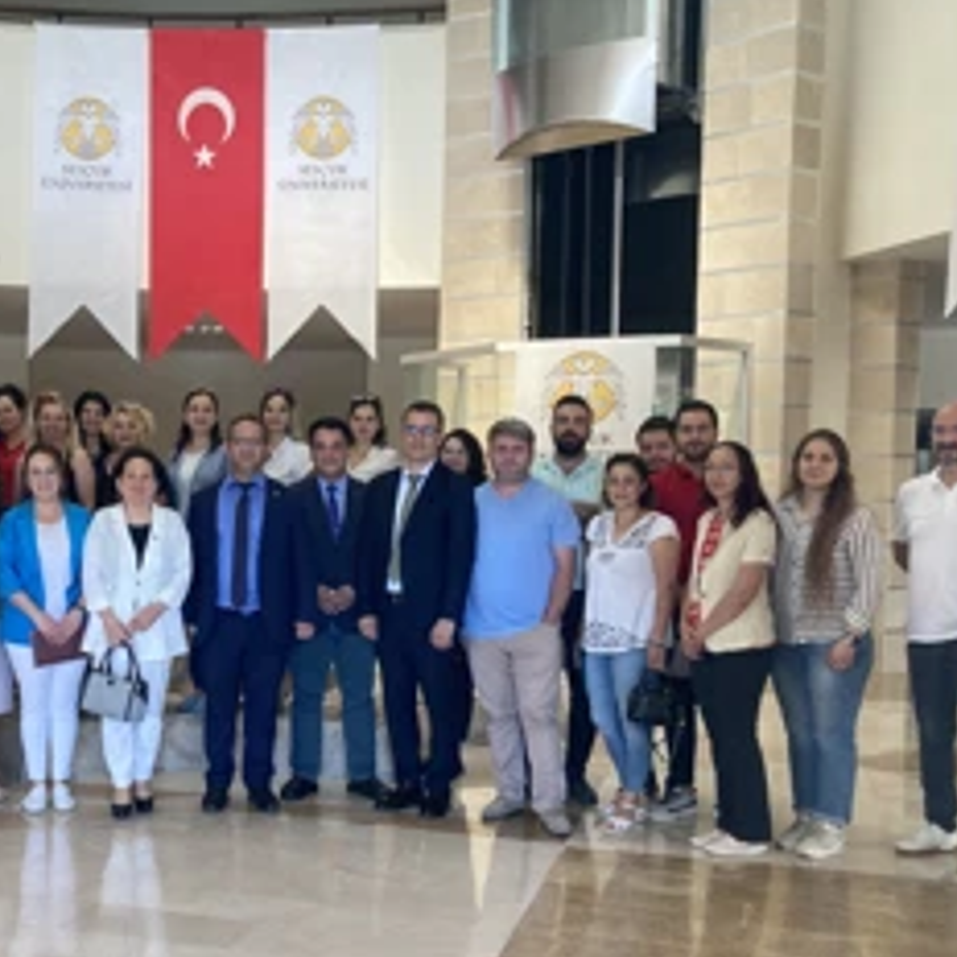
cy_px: 594
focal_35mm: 47
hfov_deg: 34.8
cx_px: 169
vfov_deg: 35.9
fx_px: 1470
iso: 80
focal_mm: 3.99
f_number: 1.8
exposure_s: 1/83
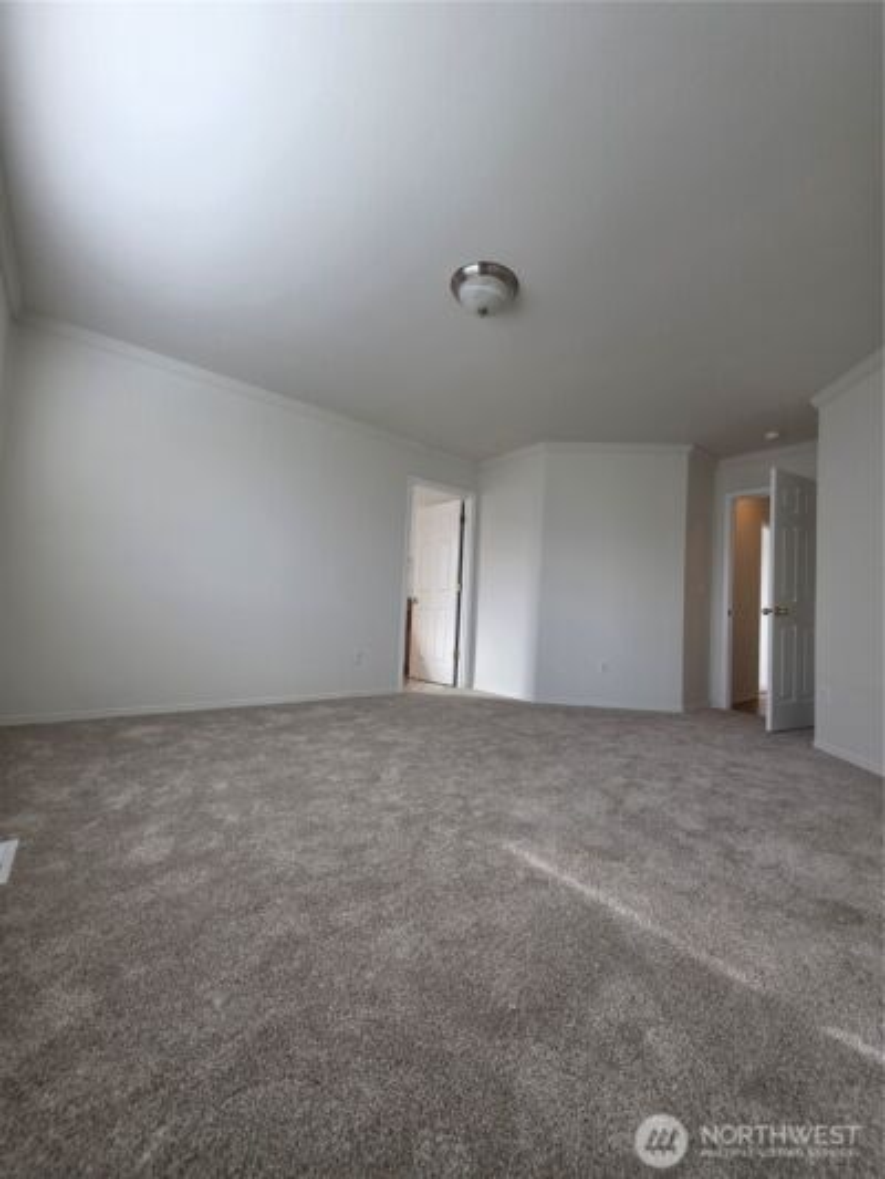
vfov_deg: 106.2
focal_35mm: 13
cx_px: 442
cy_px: 590
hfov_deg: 89.9
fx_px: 443
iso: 100
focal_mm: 2.2
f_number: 1.9
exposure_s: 1/120
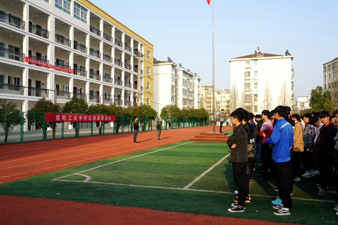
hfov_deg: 58.7
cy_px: 112
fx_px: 300
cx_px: 169
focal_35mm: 32
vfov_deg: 41.1
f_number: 8
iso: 100
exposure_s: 1/125
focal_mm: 32
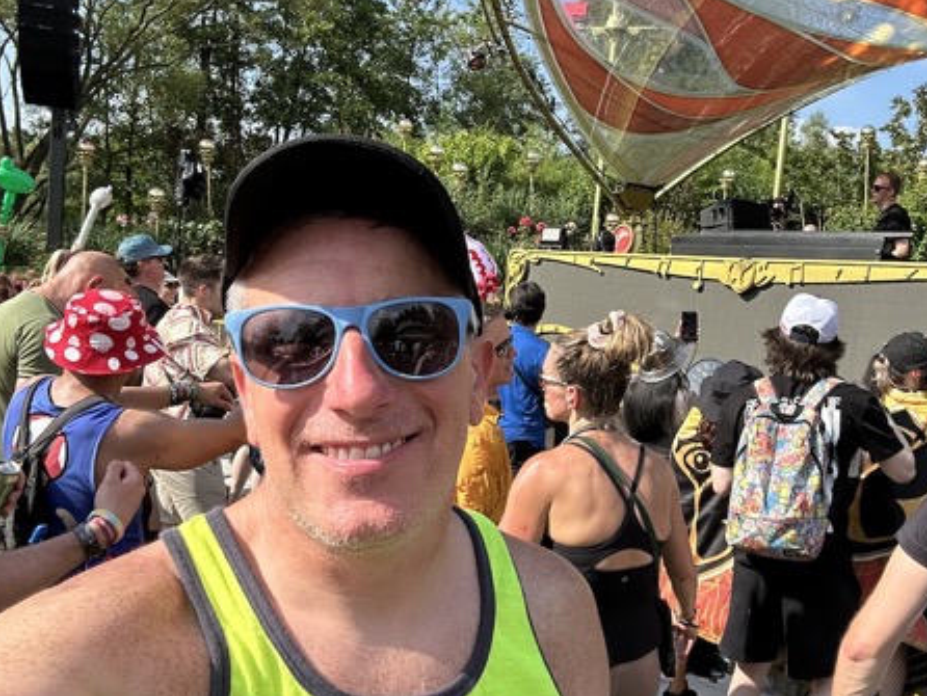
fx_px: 884
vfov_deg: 42.9
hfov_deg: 55.1
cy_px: 376
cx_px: 538
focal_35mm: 33
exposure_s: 1/857
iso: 25
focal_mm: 2.69
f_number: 1.9
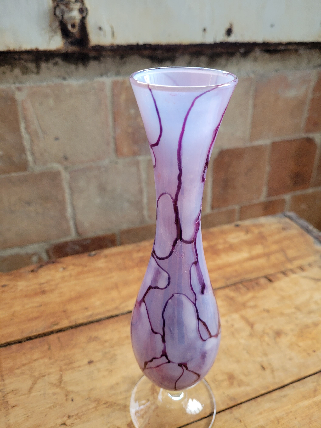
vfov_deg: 67.3
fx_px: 321
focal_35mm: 26
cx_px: 160
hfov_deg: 53.1
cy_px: 214
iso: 250
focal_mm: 5.4
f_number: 1.8
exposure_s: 1/100
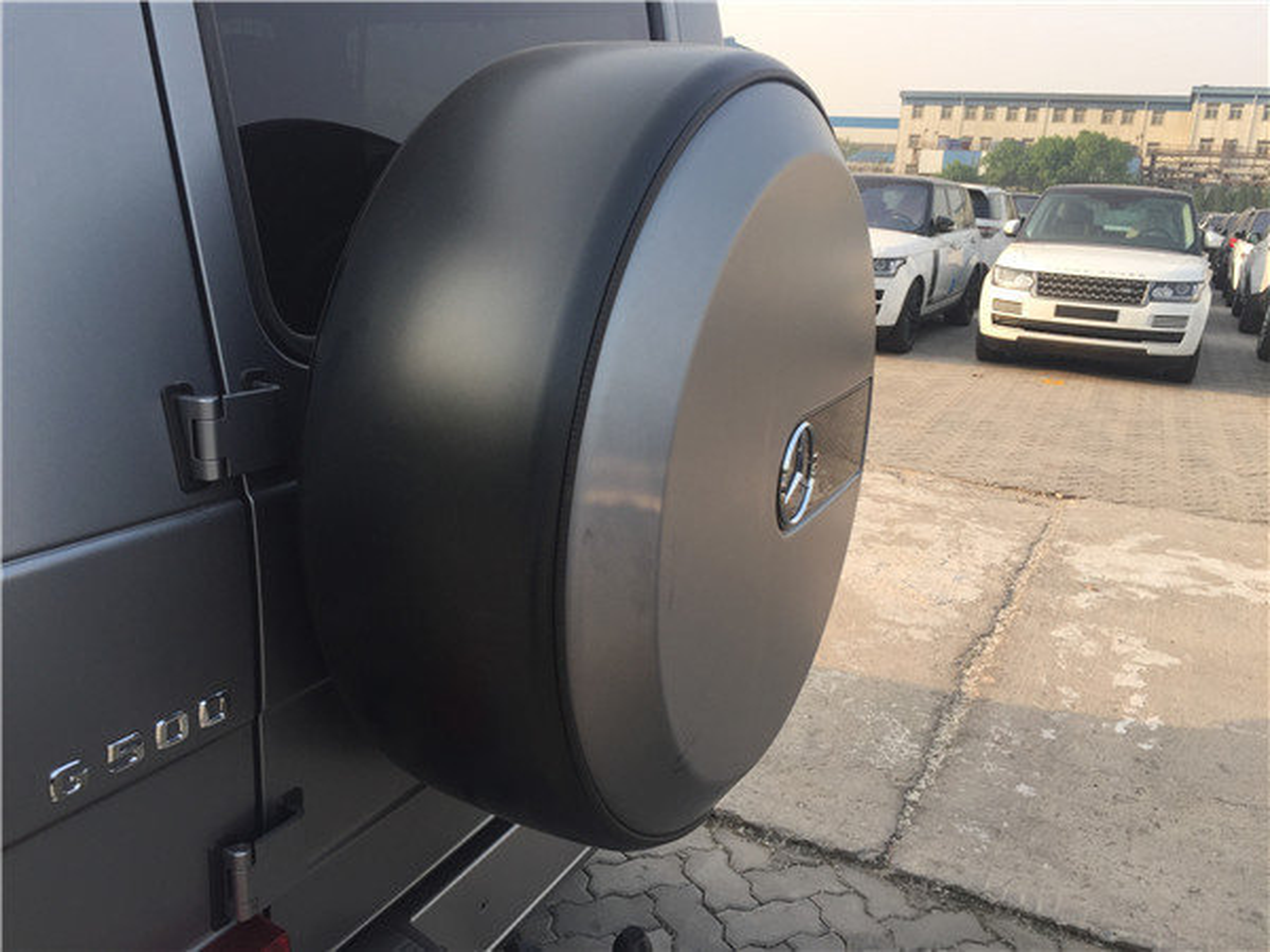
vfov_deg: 48.2
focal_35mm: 29
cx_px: 635
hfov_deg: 61.7
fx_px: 1064
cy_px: 476
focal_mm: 4.15
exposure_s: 1/391
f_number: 2.2
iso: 32
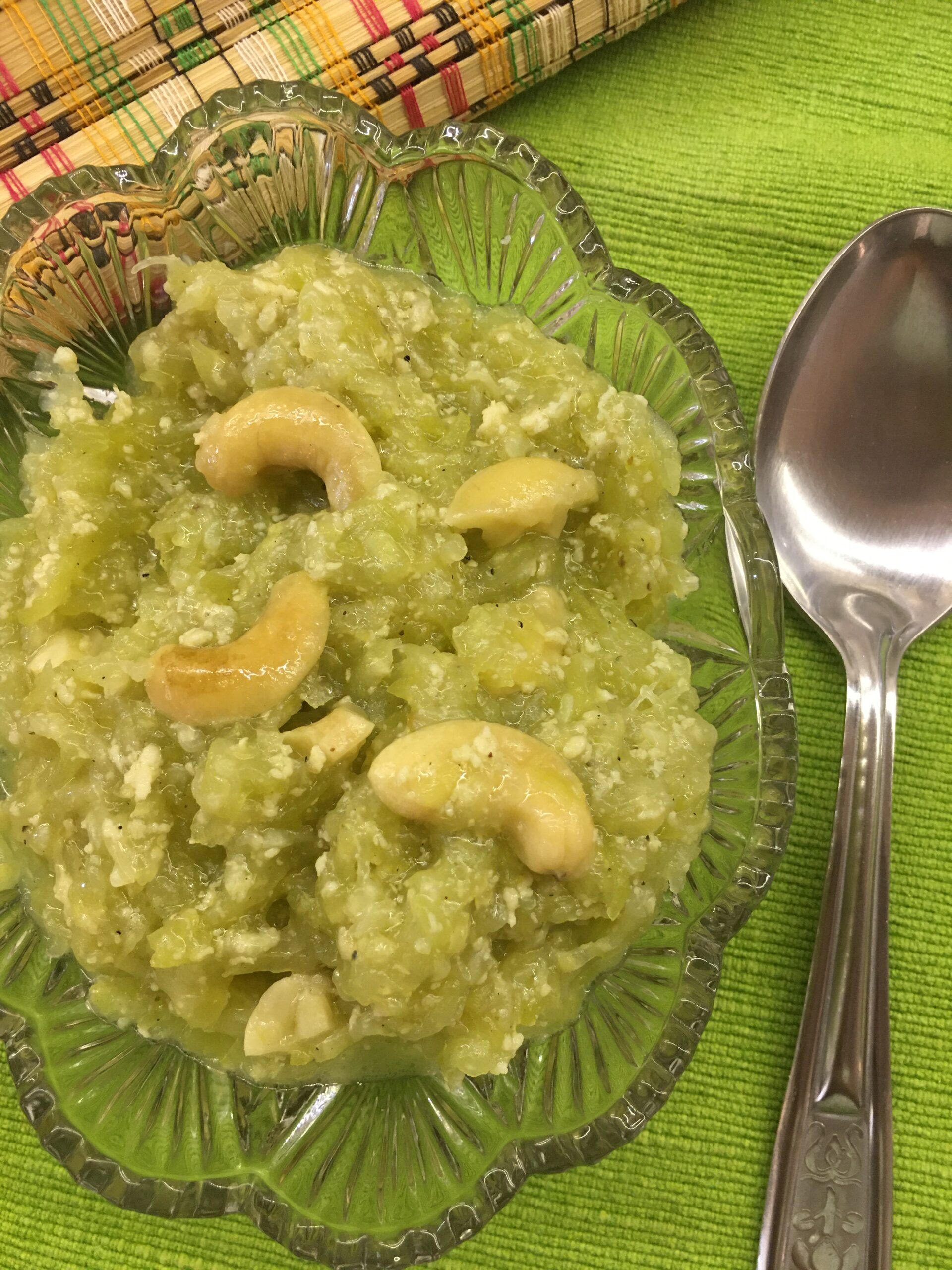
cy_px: 635
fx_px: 1063
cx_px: 476
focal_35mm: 29
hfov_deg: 48.2
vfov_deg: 61.7
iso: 80
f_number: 2.2
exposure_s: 1/17
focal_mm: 4.15
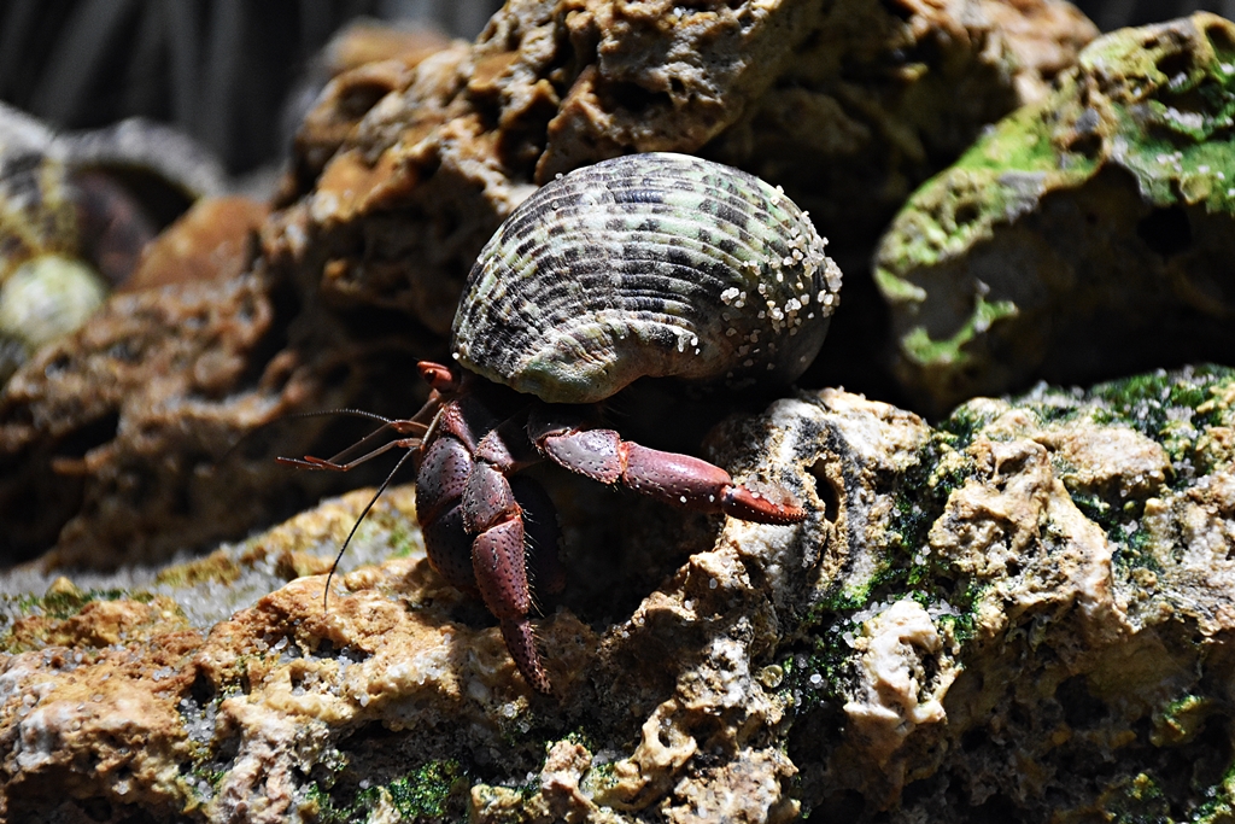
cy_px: 412
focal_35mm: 120
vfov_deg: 11.4
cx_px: 618
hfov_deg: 17.1
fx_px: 4117
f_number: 5.3
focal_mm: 80
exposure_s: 1/60
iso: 3200
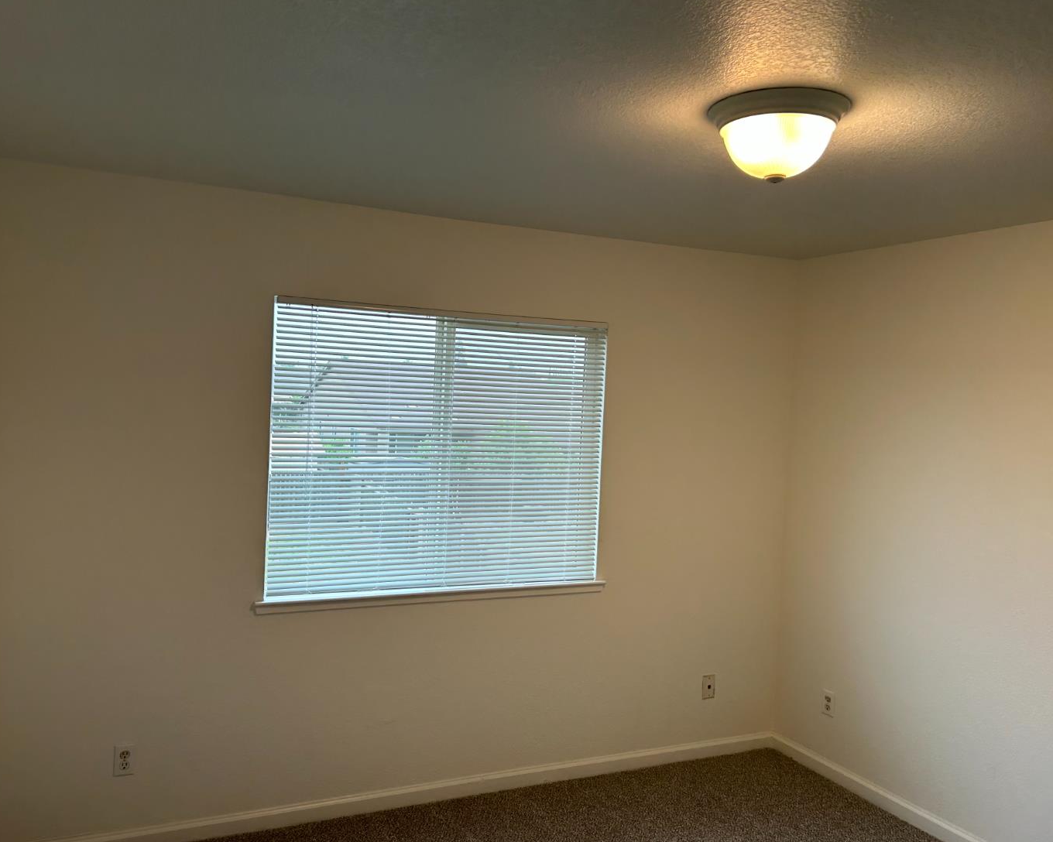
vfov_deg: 51.5
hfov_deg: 62.2
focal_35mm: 28
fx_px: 873
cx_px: 496
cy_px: 417
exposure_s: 1/120
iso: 80
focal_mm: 5.7
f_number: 1.5
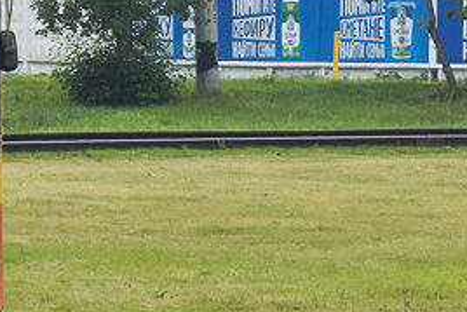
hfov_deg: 5.5
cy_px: -73
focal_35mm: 369
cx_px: -321
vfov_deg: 3.7
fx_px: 4792
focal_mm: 55
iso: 200
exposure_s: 1/320
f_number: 9
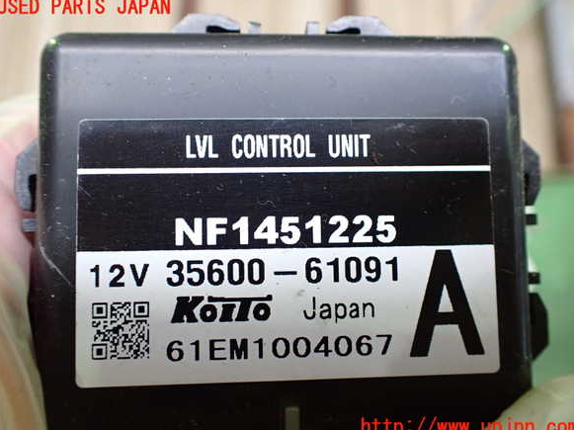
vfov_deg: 45.4
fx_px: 514
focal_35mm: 31
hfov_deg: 58.4
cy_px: 217
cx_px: 287
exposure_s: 1/80
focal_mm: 5.4
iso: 800
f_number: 2.3
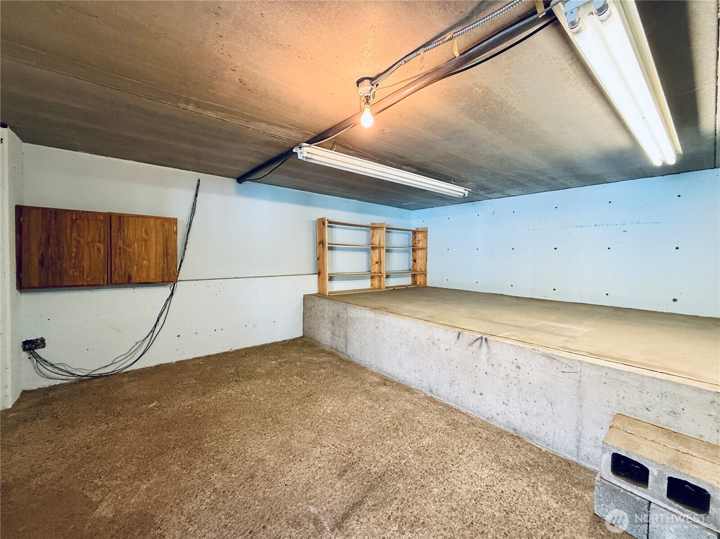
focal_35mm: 14
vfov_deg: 85.6
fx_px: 291
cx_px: 360
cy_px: 270
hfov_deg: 102.1
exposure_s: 1/60
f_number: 2.2
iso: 400
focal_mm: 2.22
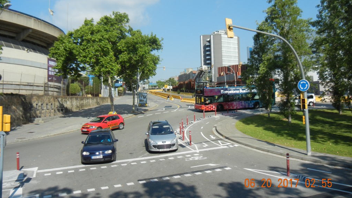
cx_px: 176
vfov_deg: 35.5
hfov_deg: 59.5
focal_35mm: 33
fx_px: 308
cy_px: 77
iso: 160
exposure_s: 1/378
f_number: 7
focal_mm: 5.4
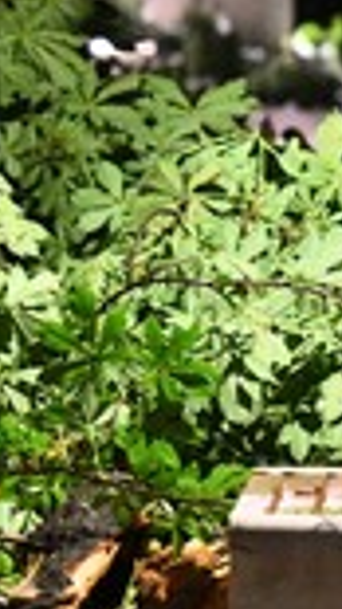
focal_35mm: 972
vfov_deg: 2.2
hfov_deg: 1.2
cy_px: 122
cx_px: -220
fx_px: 15696
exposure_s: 1/80
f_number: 2.8
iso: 5000
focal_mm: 180
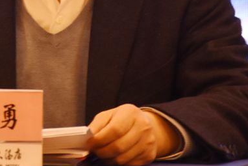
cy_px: -35
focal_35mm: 424
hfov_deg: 4.9
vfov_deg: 3.2
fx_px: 2922
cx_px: 36
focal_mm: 90
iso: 1250
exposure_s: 1/40
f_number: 5.3
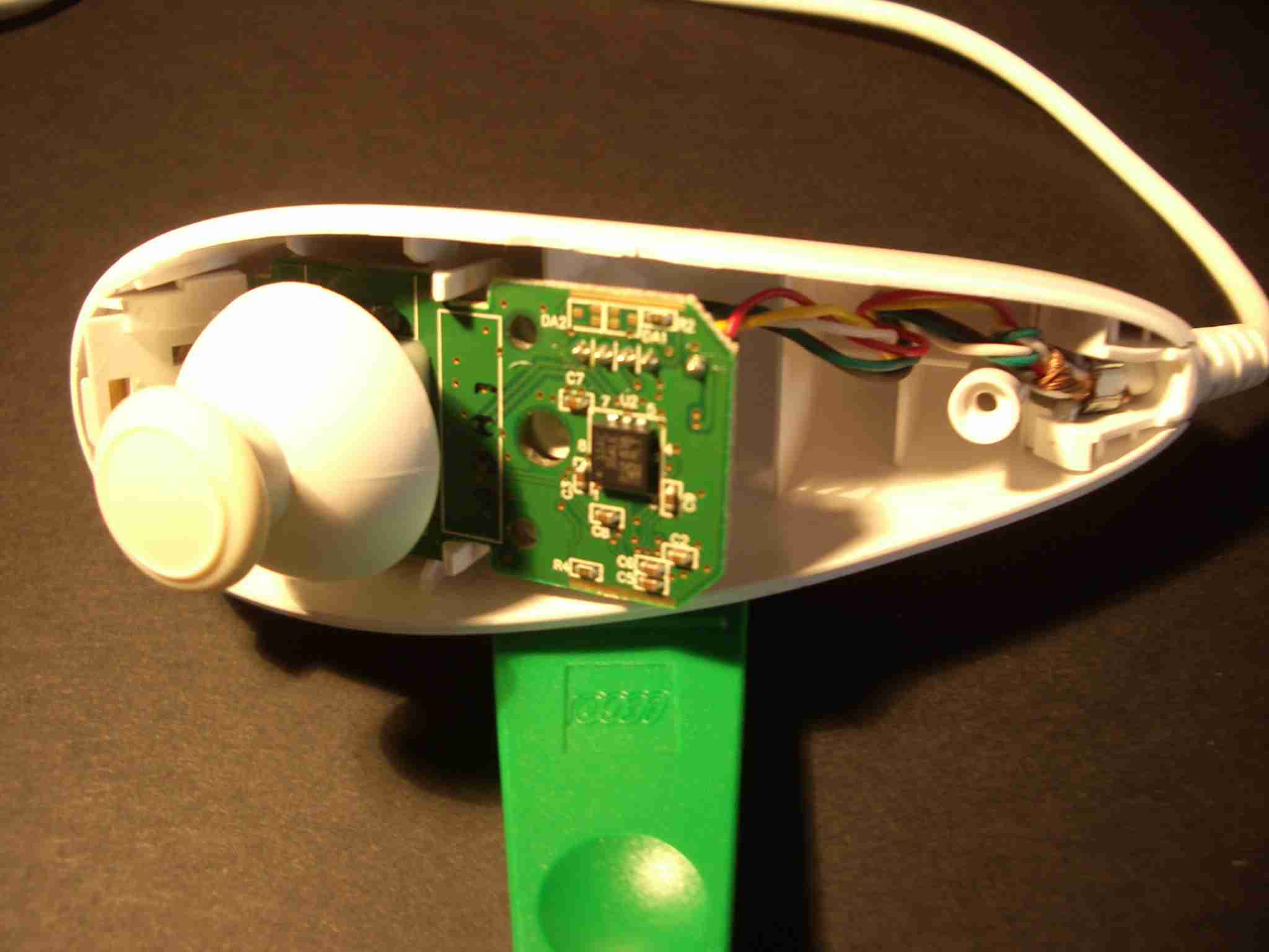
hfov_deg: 52.6
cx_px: 634
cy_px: 476
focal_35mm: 35
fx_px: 1283
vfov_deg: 40.7
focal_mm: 5.8
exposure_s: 1/8
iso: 100
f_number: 2.6
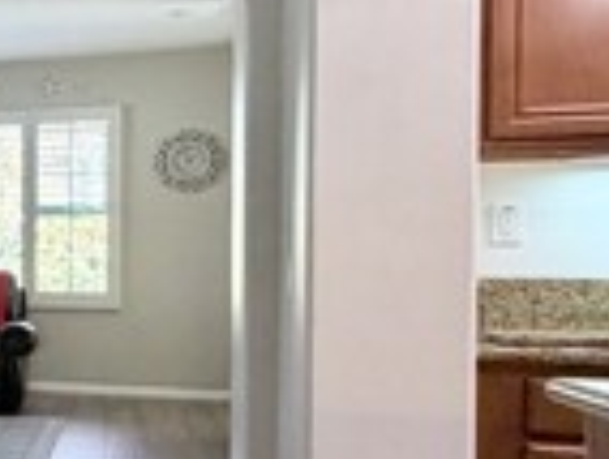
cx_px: -472
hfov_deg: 21.2
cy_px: 270
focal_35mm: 63
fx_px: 1110
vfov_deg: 23.3
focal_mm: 2.22
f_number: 2.2
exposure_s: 1/60
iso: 200
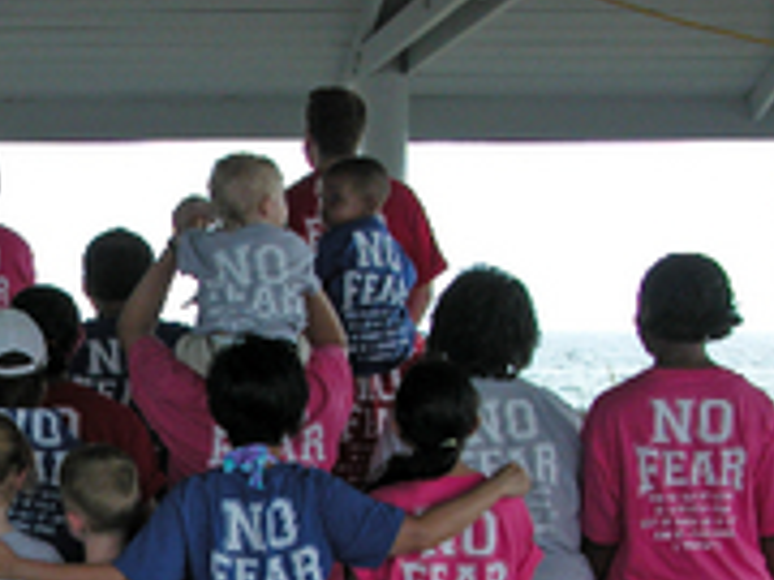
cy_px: 539
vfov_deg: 19.0
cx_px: -19
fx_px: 1699
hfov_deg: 24.4
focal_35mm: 76
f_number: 4.5
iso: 100
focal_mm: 8.9
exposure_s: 1/180
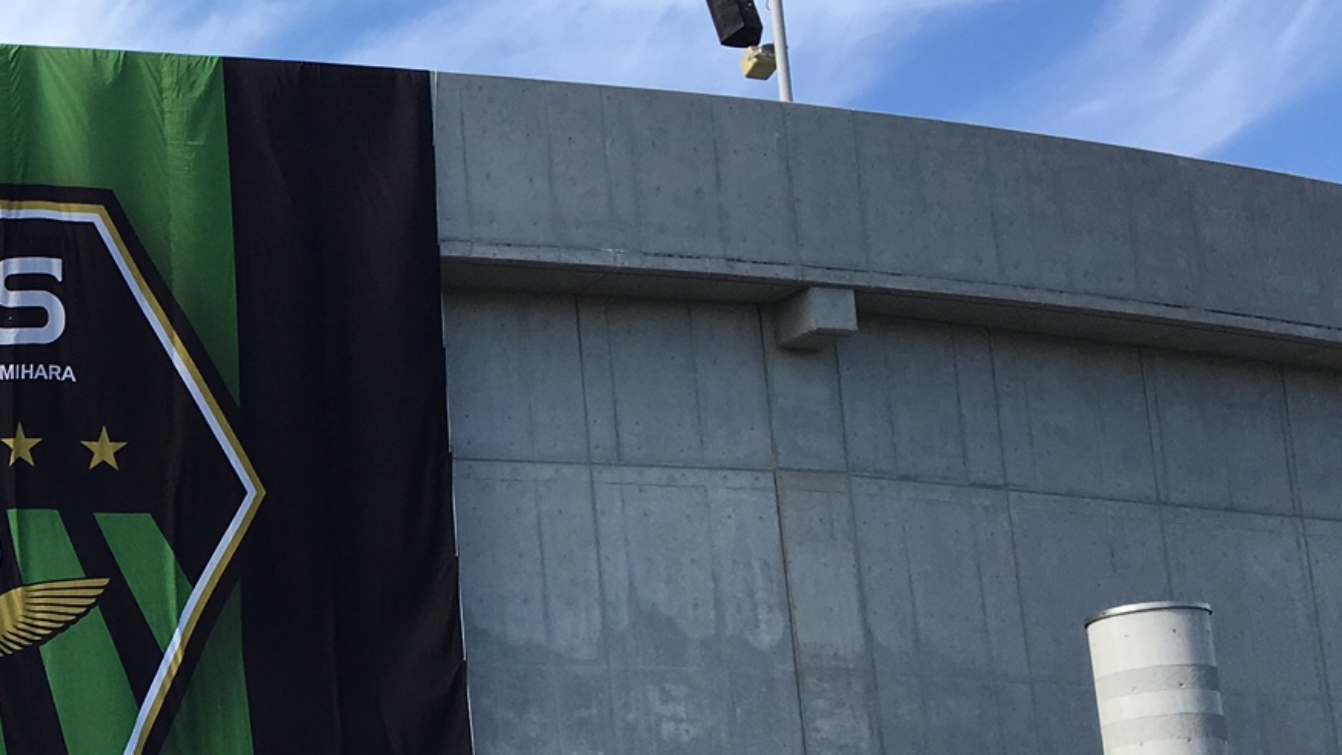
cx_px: -166
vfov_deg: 16.4
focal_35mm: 73
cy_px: 641
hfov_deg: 26.5
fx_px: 2598
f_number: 2.2
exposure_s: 1/1350
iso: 25
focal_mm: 4.15
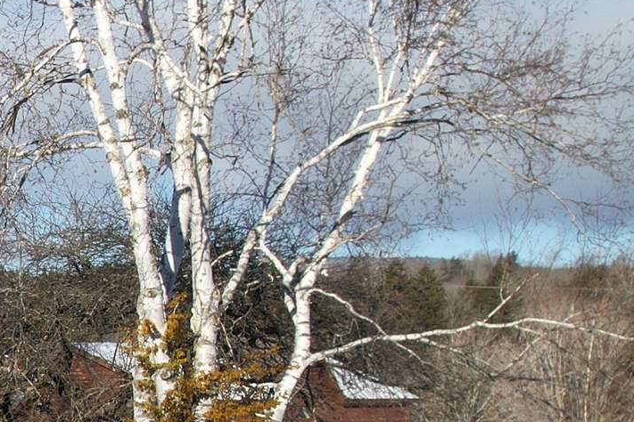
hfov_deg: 17.5
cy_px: 544
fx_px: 1673
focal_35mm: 95
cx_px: -494
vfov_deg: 13.9
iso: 100
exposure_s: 1/1600
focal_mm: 8.38
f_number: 2.8
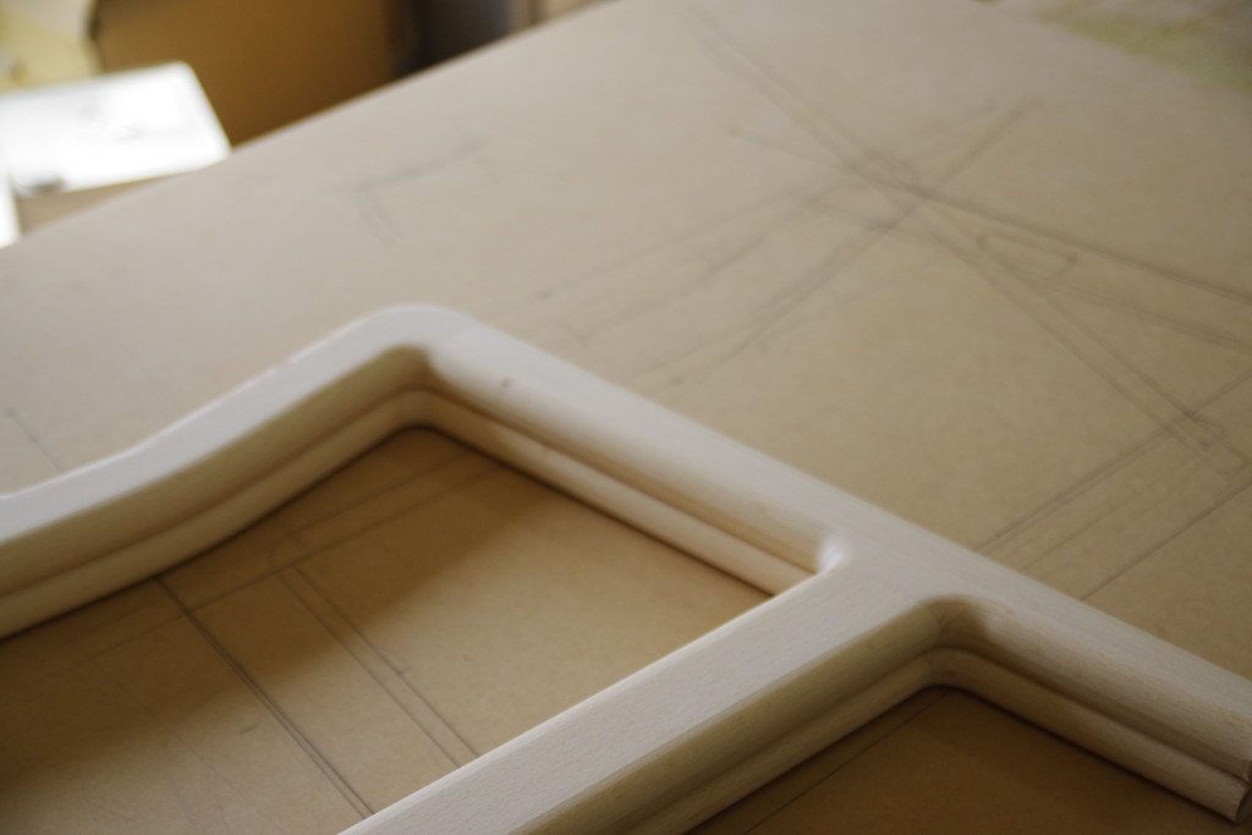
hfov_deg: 35.0
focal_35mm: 57
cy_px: 418
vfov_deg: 23.8
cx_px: 626
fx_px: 1982
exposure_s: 1/400
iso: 200
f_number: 2.8
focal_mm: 38
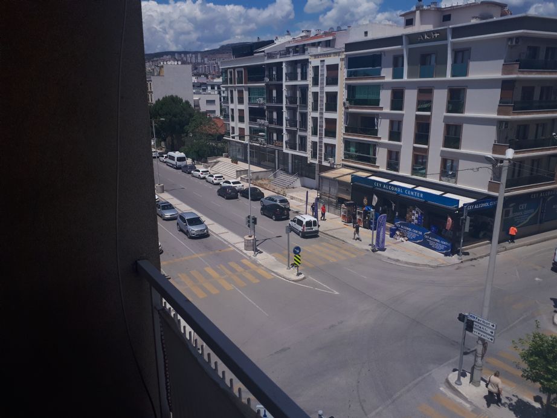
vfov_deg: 51.3
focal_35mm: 27
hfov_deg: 65.3
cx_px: 278
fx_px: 434
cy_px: 209
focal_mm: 3.6
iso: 40
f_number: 1.9
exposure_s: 1/3534
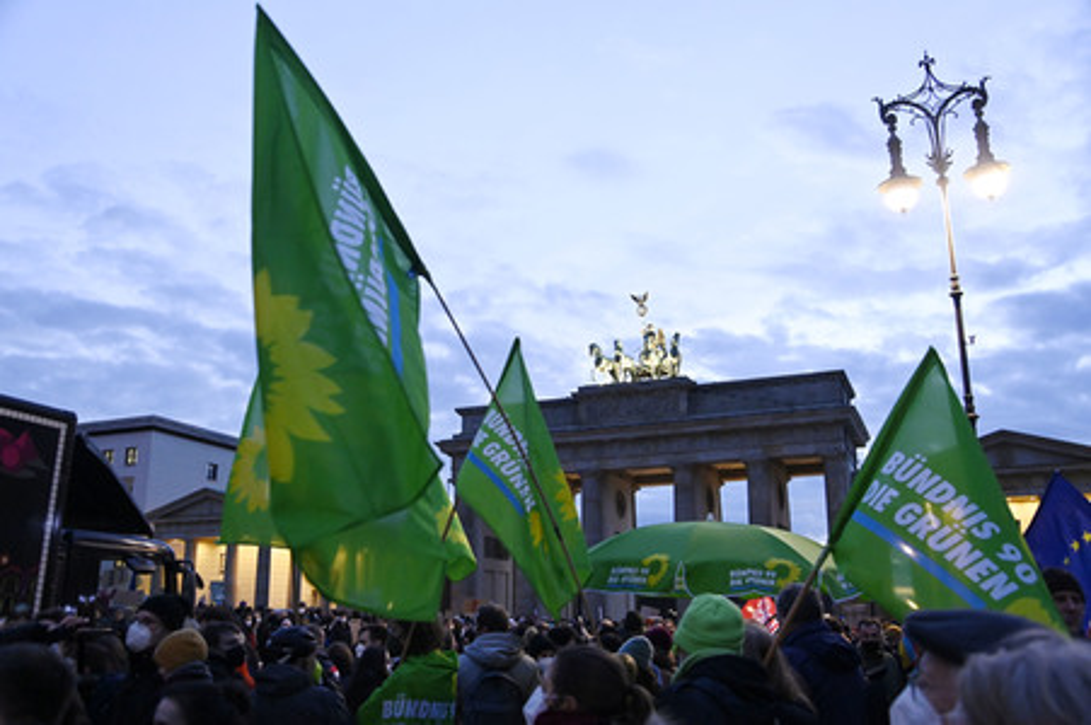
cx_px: 546
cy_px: 362
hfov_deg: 58.8
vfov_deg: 41.1
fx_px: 969
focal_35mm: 32
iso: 6400
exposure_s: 1/125
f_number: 5
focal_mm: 32
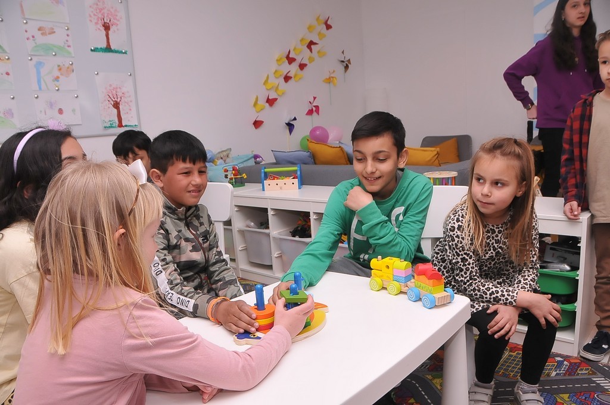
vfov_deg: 47.8
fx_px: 457
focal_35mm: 27
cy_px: 202
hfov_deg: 67.4
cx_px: 305
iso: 800
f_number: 7.1
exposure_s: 1/60
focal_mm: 18
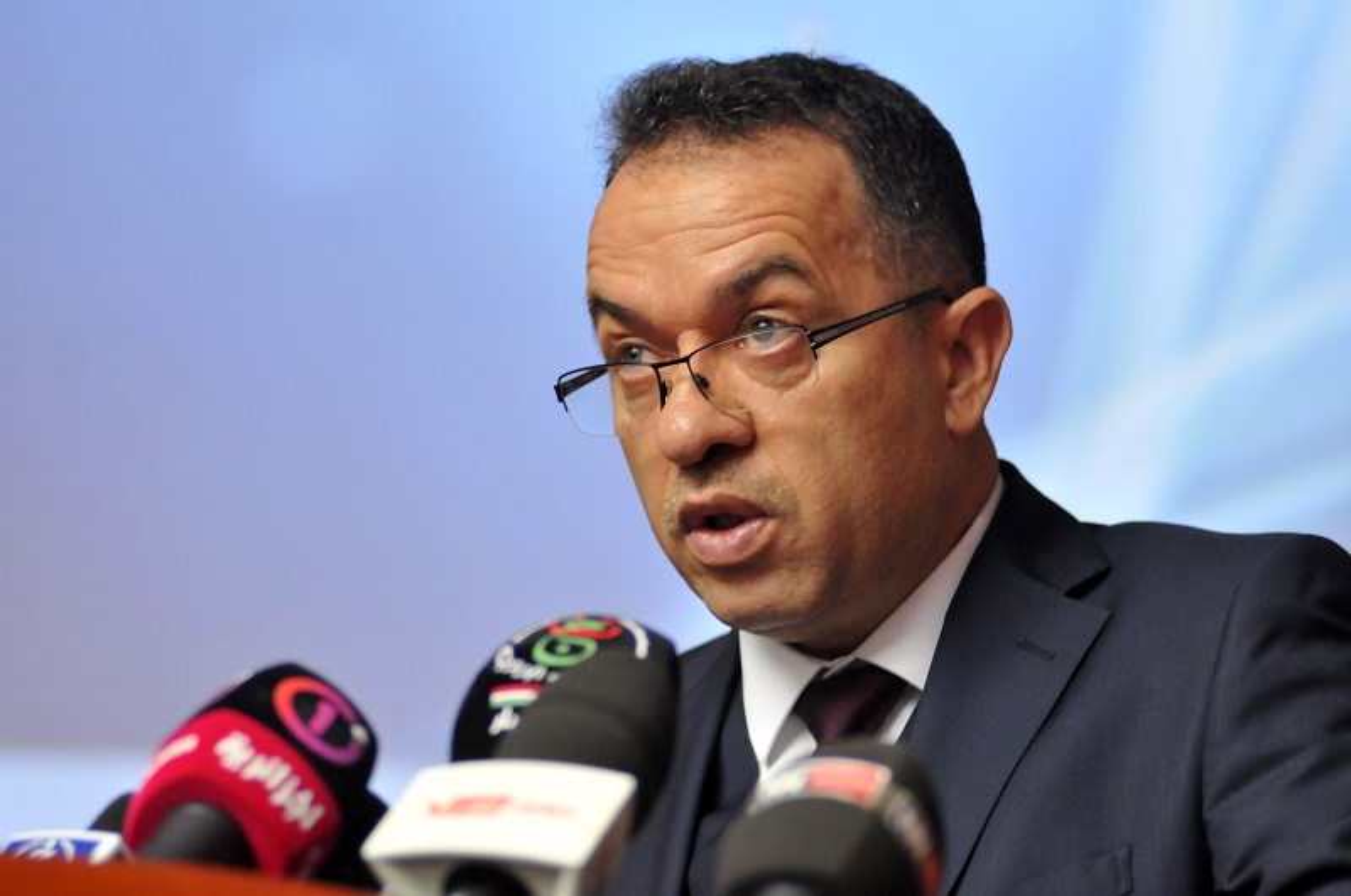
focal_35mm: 174
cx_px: 676
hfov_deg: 11.8
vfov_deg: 7.9
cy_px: 448
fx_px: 6521
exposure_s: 1/80
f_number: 2.8
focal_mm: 116
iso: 1250
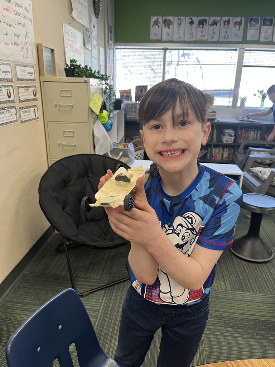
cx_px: 138
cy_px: 184
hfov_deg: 53.1
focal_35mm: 26
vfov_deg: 67.3
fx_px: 275
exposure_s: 1/100
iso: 125
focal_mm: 5.1
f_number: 1.6
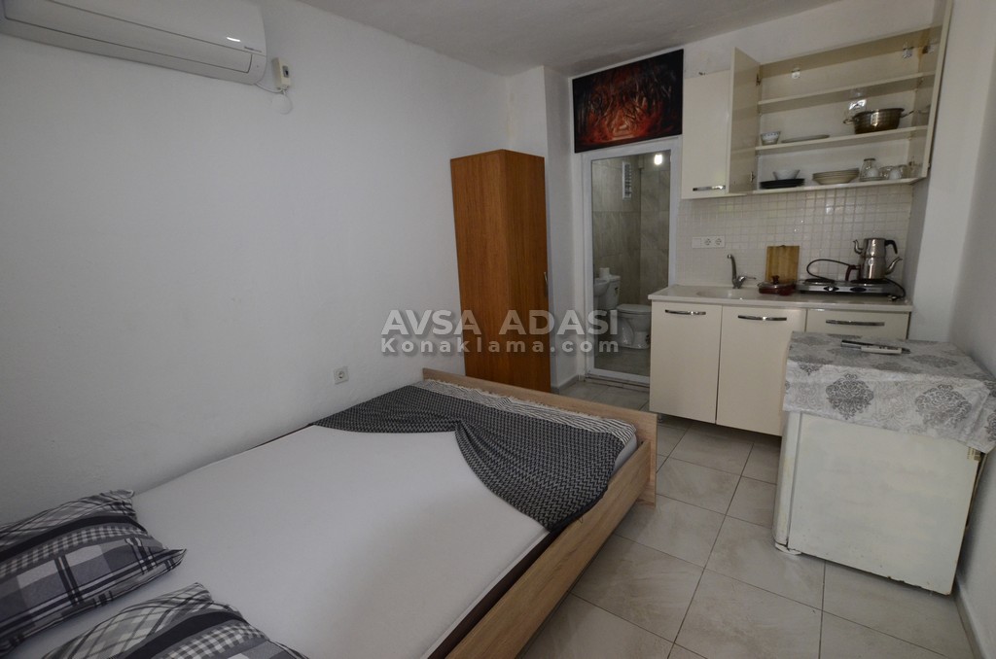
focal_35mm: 15
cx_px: 498
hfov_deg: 100.5
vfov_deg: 77.1
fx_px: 414
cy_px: 330
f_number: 5.6
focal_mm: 10
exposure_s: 1/200
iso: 1600
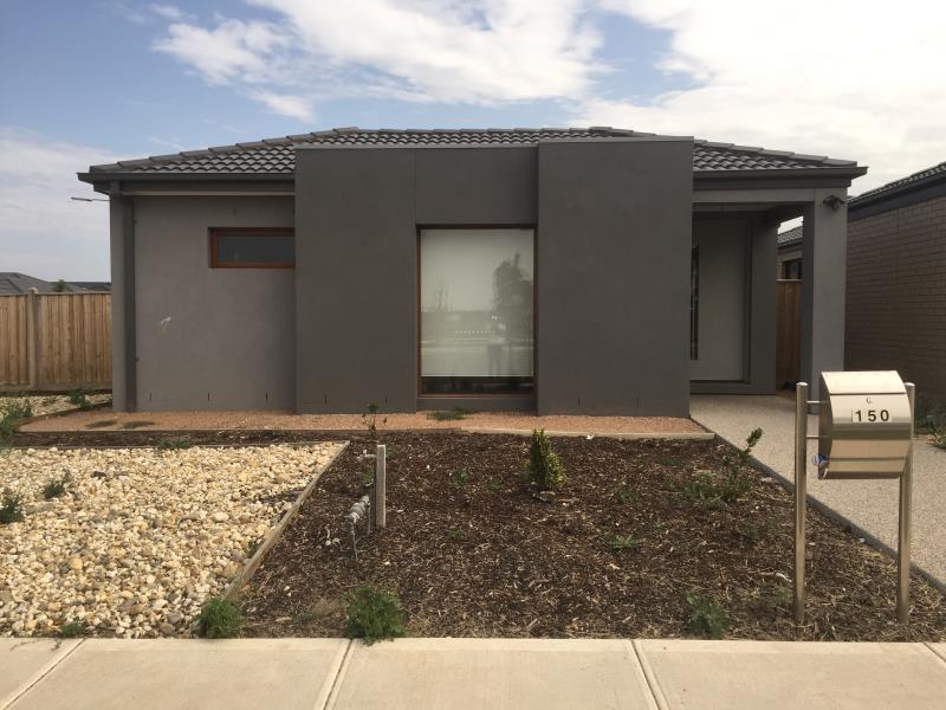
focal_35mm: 29
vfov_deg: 48.2
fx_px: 793
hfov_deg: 61.7
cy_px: 355
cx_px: 473
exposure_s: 1/1464
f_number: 2.2
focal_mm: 4.15
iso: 32
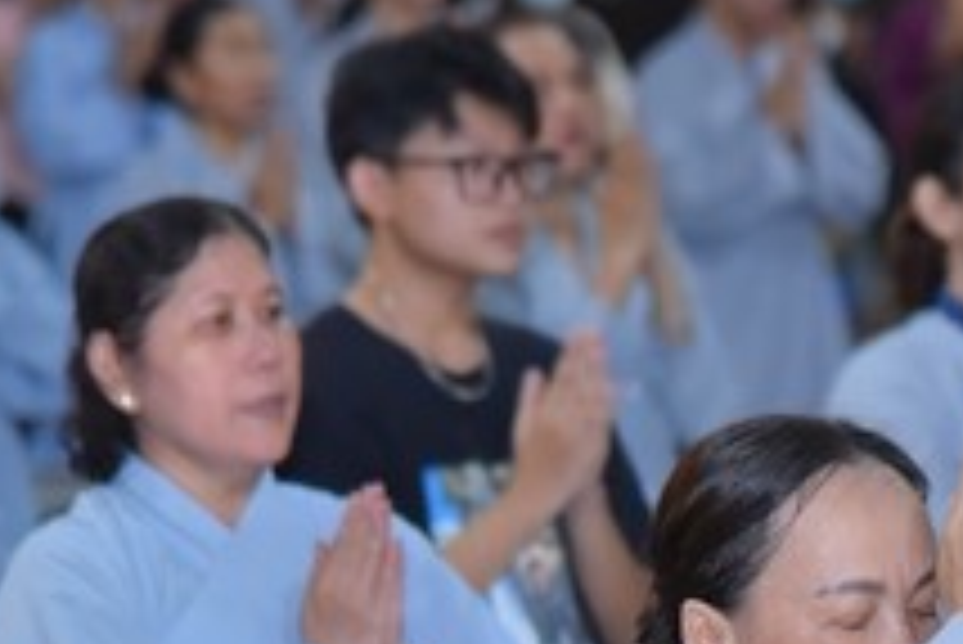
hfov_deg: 5.7
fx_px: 9743
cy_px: 745
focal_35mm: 364
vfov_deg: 3.8
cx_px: 756
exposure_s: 1/100
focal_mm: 120
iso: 1600
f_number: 4
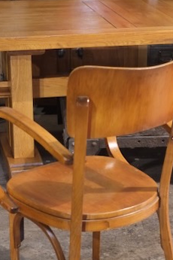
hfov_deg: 14.8
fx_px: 664
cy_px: 183
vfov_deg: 22.0
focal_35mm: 92
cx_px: 93
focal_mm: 35
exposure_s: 1/125
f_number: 3.6
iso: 3200
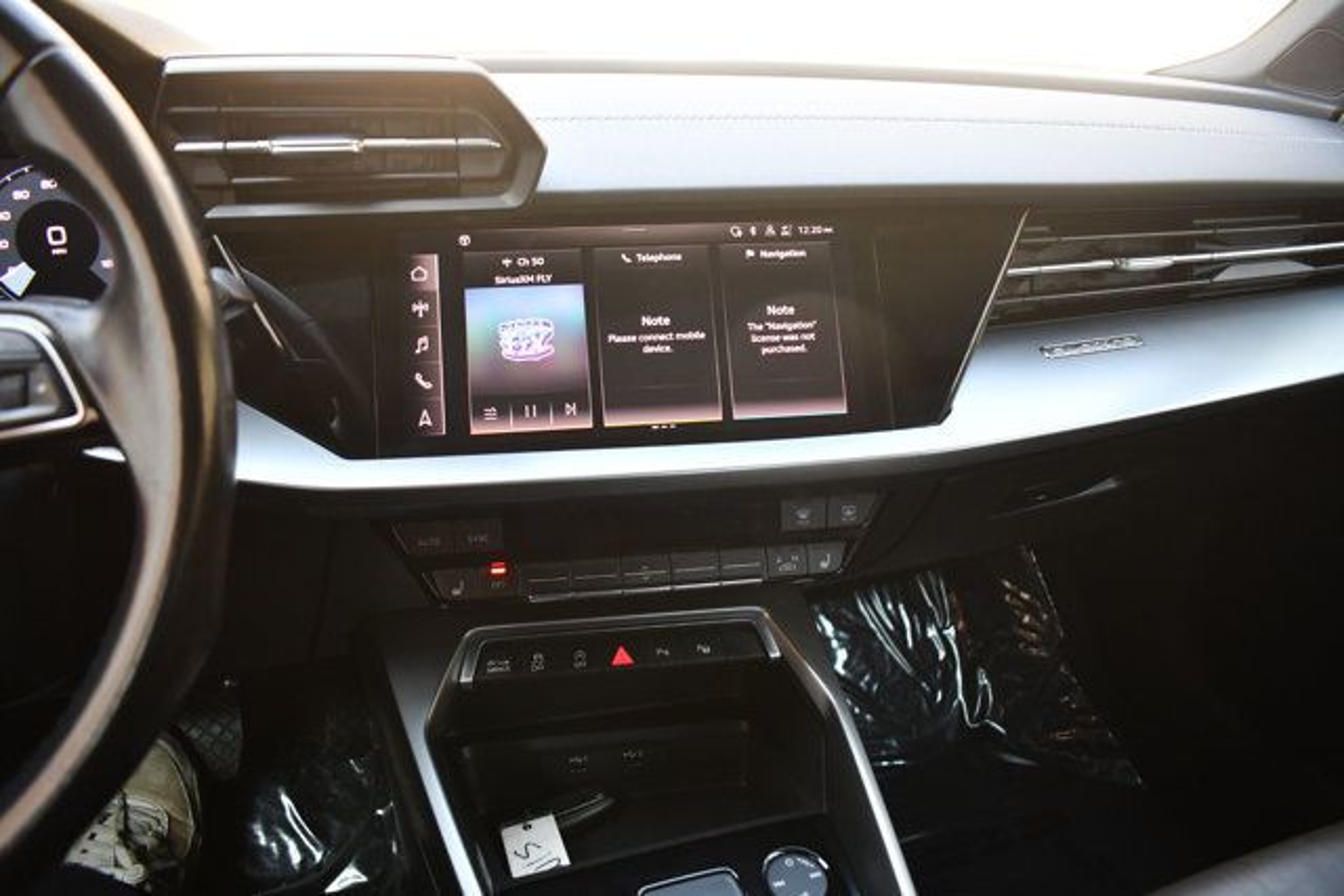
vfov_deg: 48.0
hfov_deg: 67.4
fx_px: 1008
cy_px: 448
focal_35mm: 27
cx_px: 672
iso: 900
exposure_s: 1/125
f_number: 3.5
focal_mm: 18
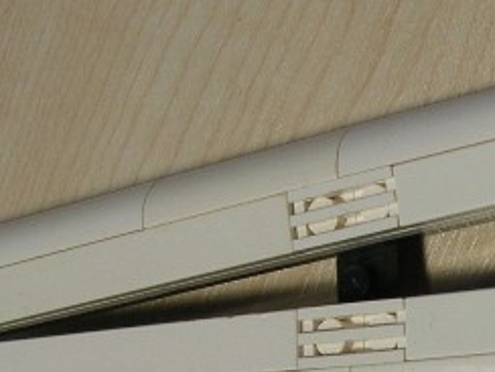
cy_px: 452
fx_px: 1873
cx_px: 549
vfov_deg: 11.1
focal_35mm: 131
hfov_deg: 14.7
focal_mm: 5.8
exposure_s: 1/410
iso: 50
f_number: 2.8
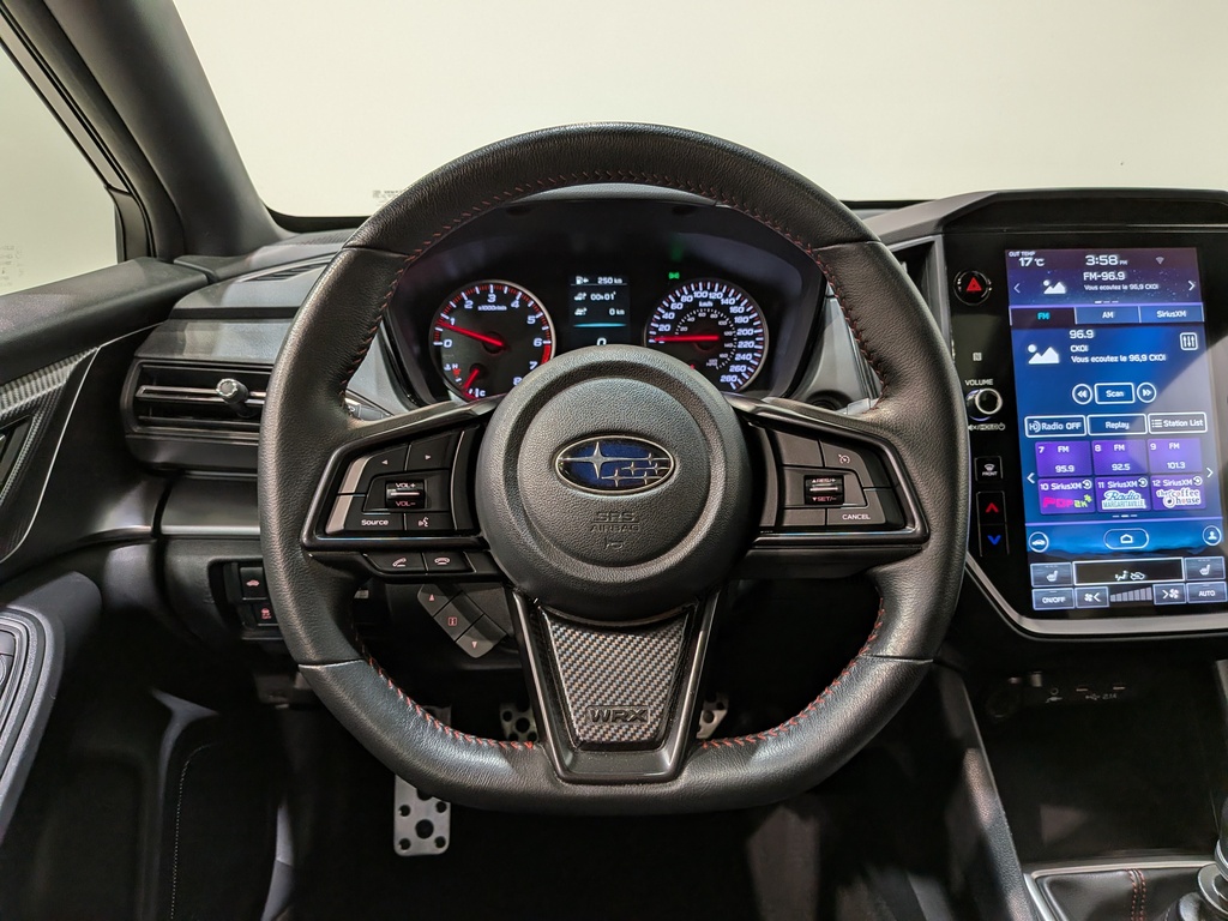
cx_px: 614
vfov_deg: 56.8
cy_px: 460
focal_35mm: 24
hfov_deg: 71.6
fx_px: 851
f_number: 1.7
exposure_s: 1/100
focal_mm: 4.53
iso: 178
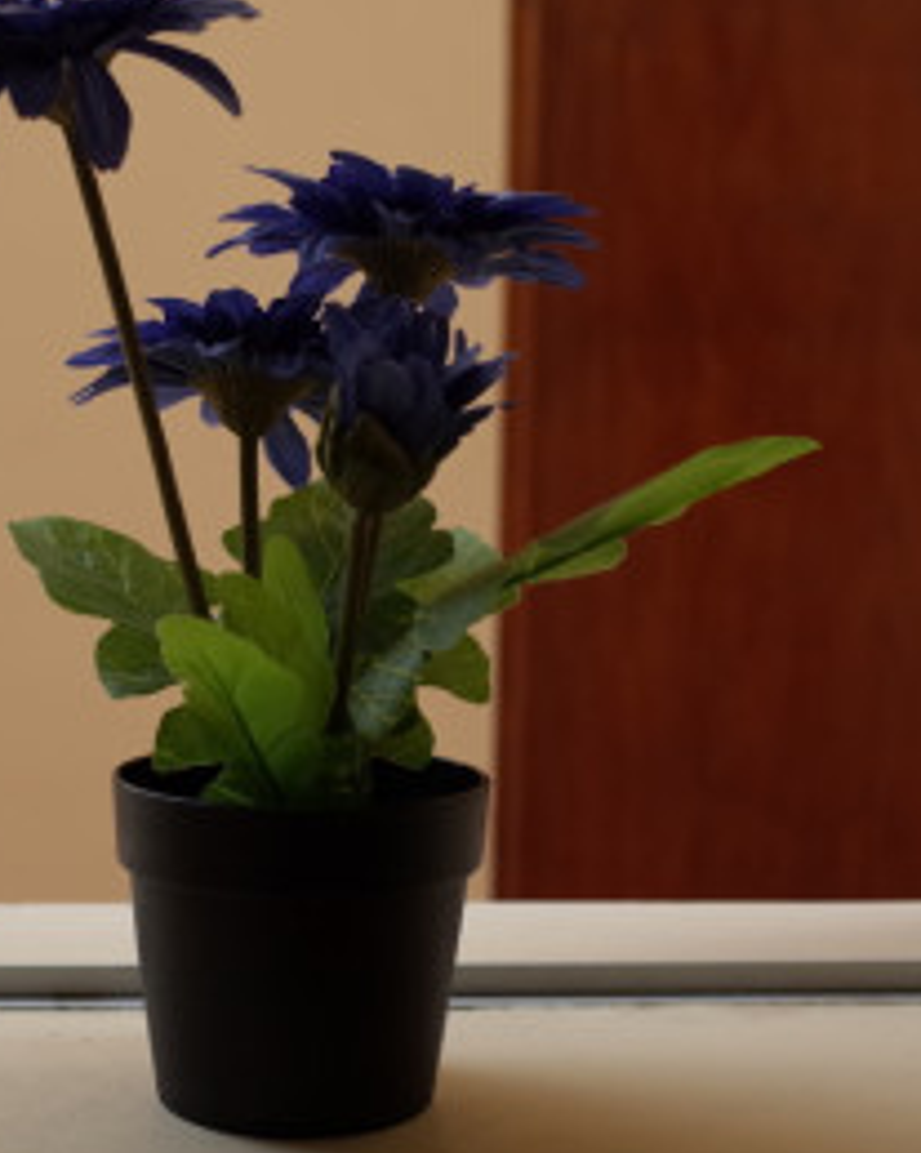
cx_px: 329
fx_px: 1943
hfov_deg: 26.6
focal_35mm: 57
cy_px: 530
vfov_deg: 33.0
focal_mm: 18.3
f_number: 2.8
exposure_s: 1/500
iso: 100
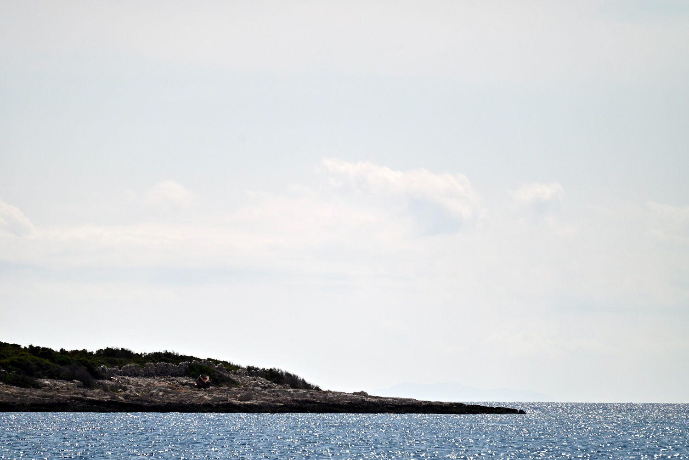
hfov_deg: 6.9
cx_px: 344
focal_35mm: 300
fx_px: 5743
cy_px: 230
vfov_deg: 4.6
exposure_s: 1/6400
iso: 250
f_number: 5.6
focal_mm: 300
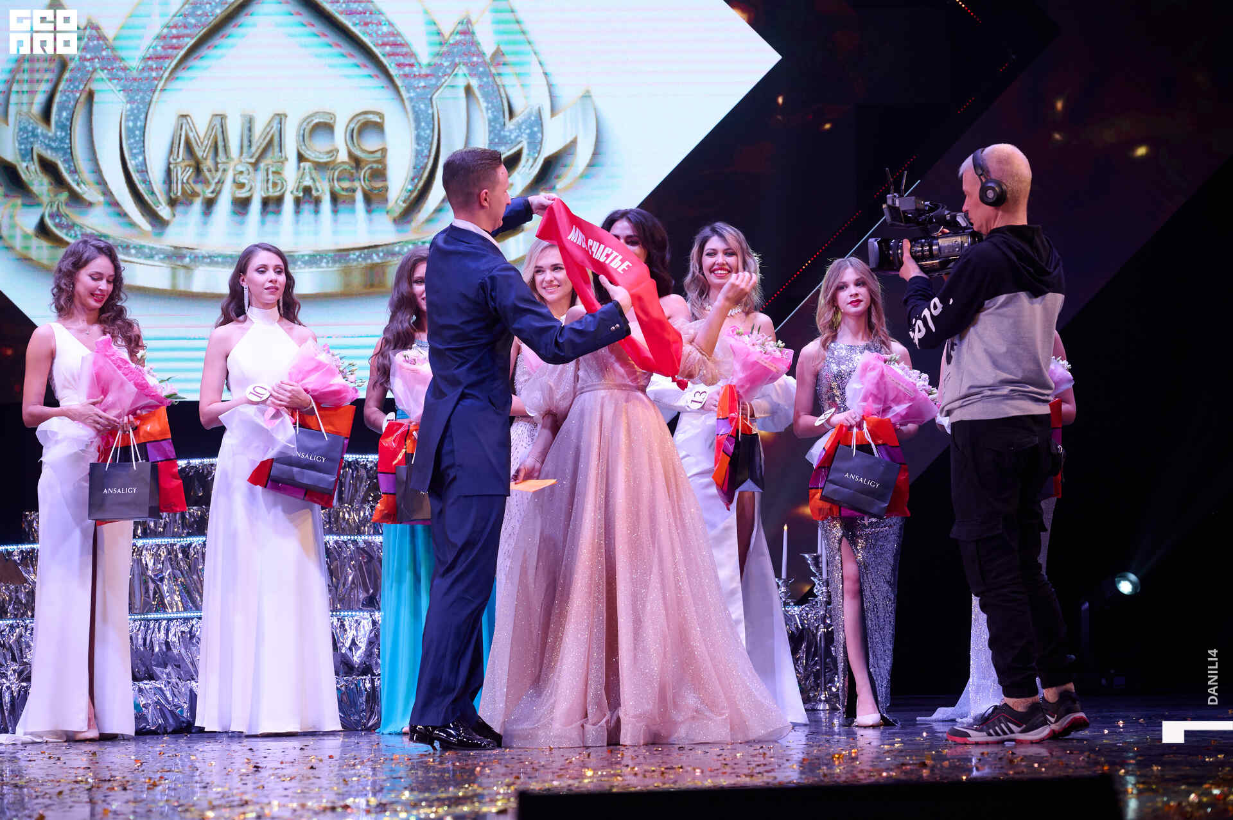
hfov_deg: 19.5
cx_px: 616
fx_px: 3593
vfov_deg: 13.0
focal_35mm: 105
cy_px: 410
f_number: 5.6
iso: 1600
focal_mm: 105
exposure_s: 1/500
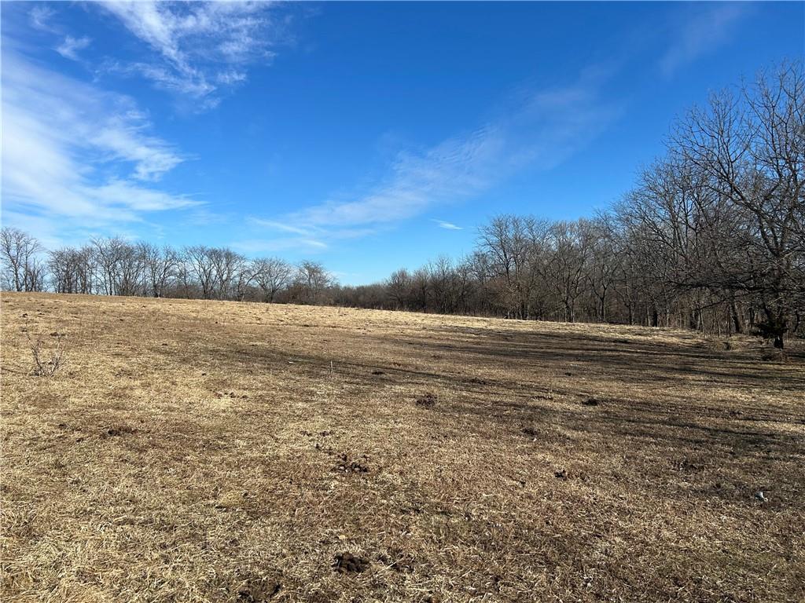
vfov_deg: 53.1
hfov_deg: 67.3
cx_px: 402
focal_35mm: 26
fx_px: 605
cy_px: 302
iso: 50
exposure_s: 1/4444
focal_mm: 5.7
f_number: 1.5
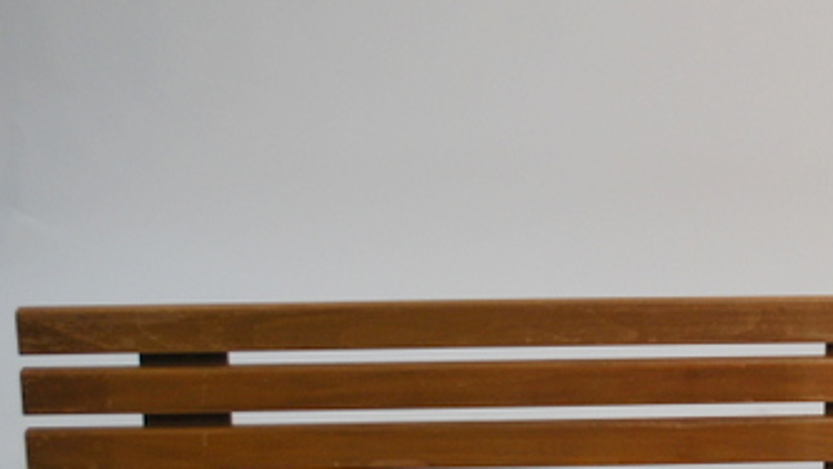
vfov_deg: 12.3
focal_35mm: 98
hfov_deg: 21.0
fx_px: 2165
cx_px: 850
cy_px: 357
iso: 360
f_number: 4.5
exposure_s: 1/30
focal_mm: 26
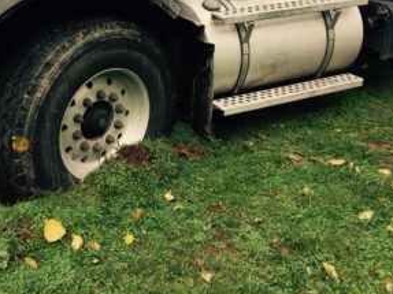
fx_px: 511
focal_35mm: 45
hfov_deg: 41.0
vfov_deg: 31.6
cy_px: 74
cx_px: 103
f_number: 2.2
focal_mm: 4.15
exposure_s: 1/565
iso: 32
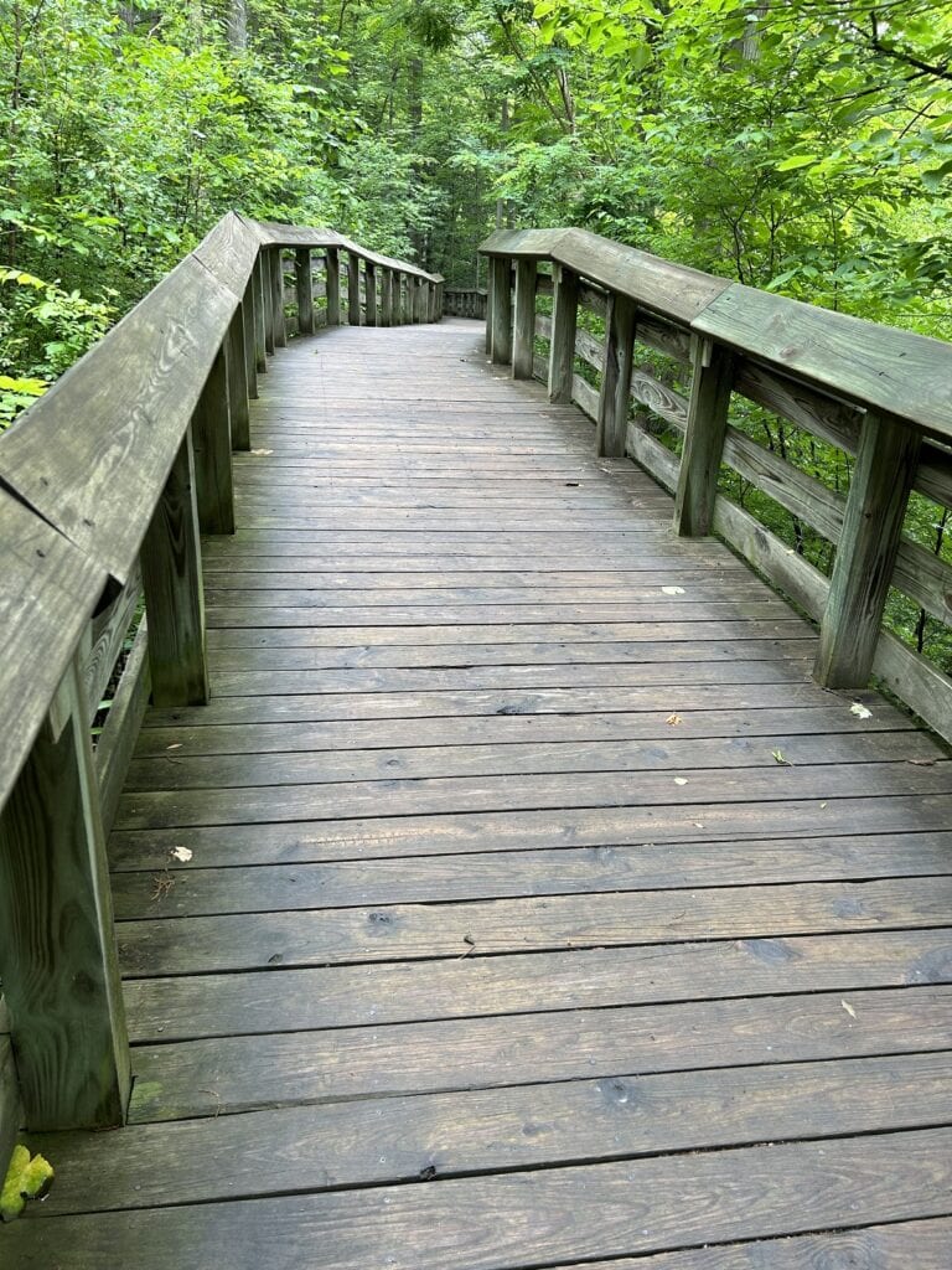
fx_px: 953
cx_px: 476
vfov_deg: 67.3
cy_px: 635
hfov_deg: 53.1
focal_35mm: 26
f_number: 1.5
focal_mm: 5.7
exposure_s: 1/121
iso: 64
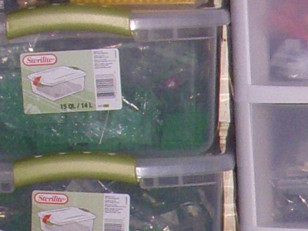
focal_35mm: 246
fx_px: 2189
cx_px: 631
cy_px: 409
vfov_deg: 5.9
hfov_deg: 7.7
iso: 200
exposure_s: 1/60
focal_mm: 6.3
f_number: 3.3
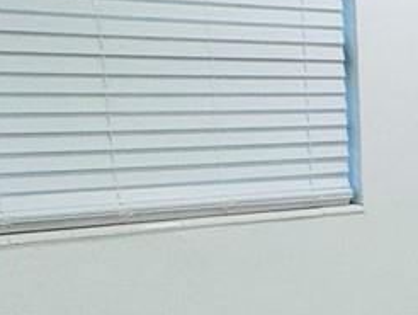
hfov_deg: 20.1
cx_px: 513
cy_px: 427
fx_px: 1100
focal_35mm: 91
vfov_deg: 15.4
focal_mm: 2.22
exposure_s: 1/120
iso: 100
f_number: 2.2
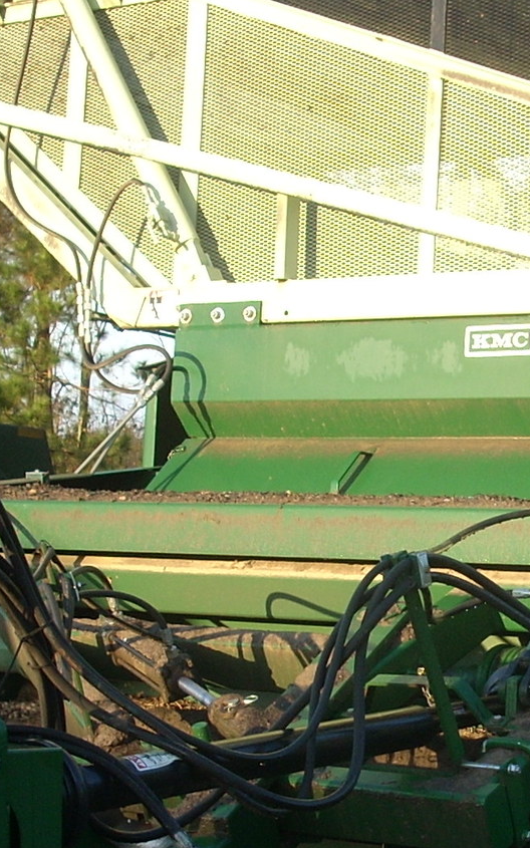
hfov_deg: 13.7
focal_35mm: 95
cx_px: 457
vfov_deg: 21.7
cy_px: 609
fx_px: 2196
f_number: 2.8
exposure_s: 1/162
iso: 64
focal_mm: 6.2
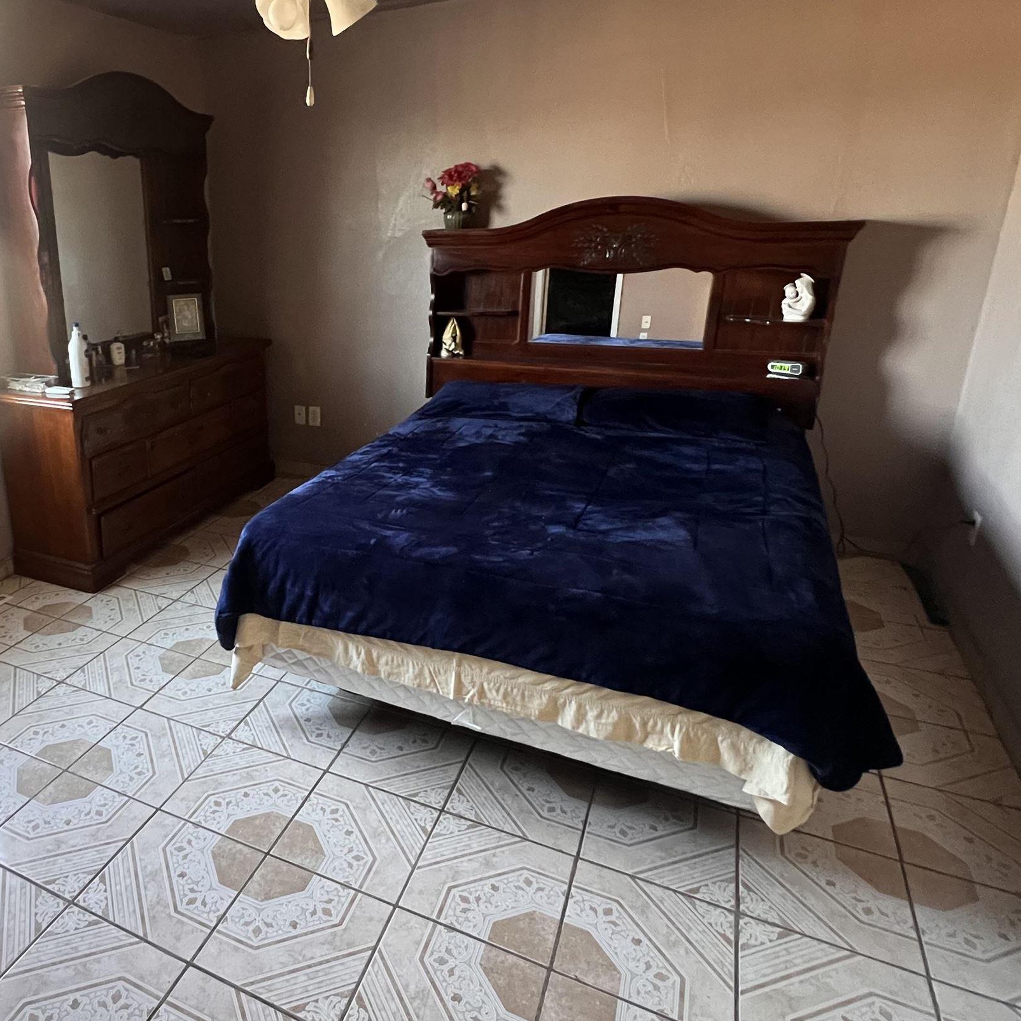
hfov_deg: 65.9
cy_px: 479
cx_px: 271
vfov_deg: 69.6
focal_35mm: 22
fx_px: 734
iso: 800
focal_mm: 1.57
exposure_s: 1/60
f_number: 1.8
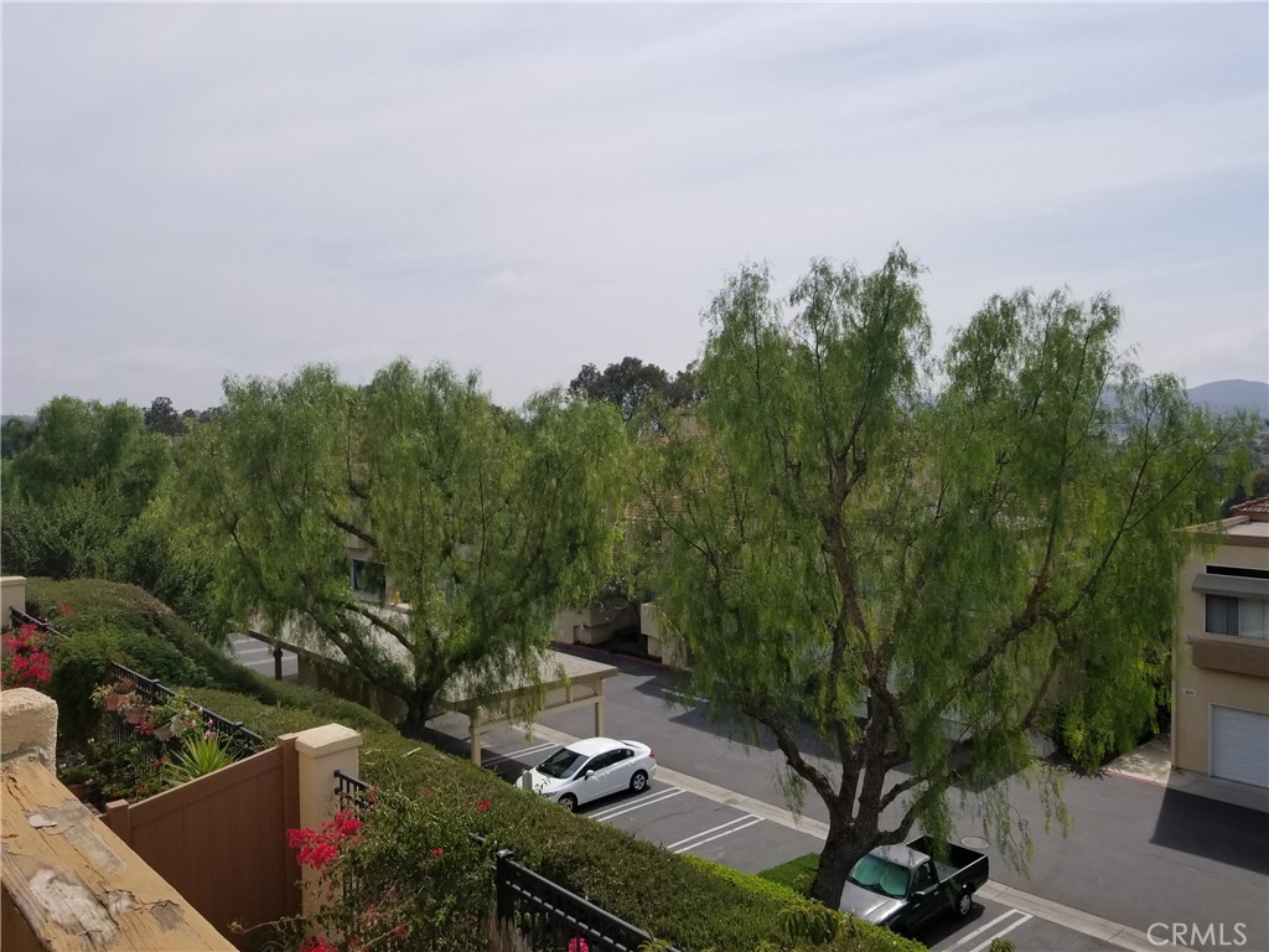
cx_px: 634
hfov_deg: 67.3
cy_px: 476
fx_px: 953
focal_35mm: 26
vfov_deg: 53.1
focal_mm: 4.25
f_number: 1.7
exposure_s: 1/4976
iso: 50
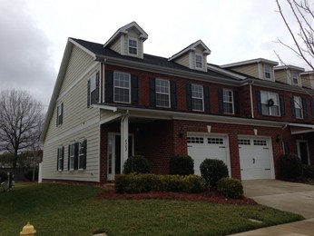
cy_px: 118
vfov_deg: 43.0
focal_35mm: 33
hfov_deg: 55.3
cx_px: 157
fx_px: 300
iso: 50
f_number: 2.4
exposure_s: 1/1085
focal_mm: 4.13
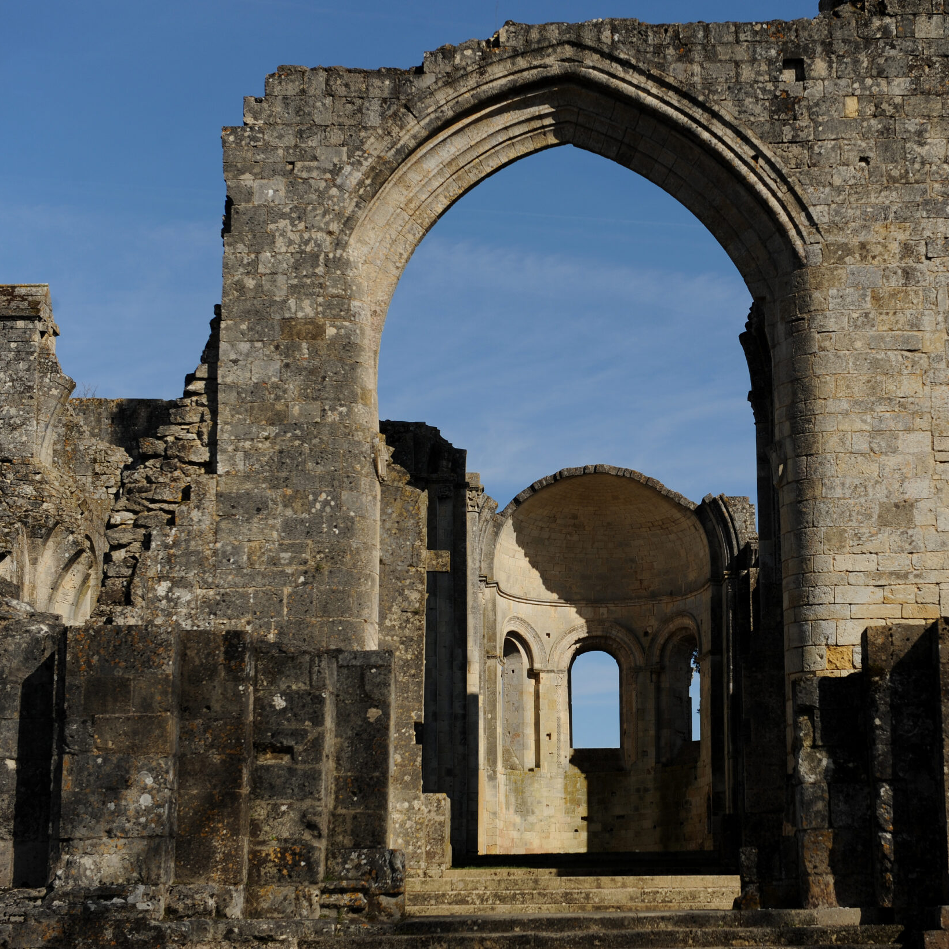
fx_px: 2233
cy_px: 473
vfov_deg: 24.0
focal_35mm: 72
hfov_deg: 23.9
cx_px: 648
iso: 200
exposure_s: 1/1250
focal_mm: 56
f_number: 6.3
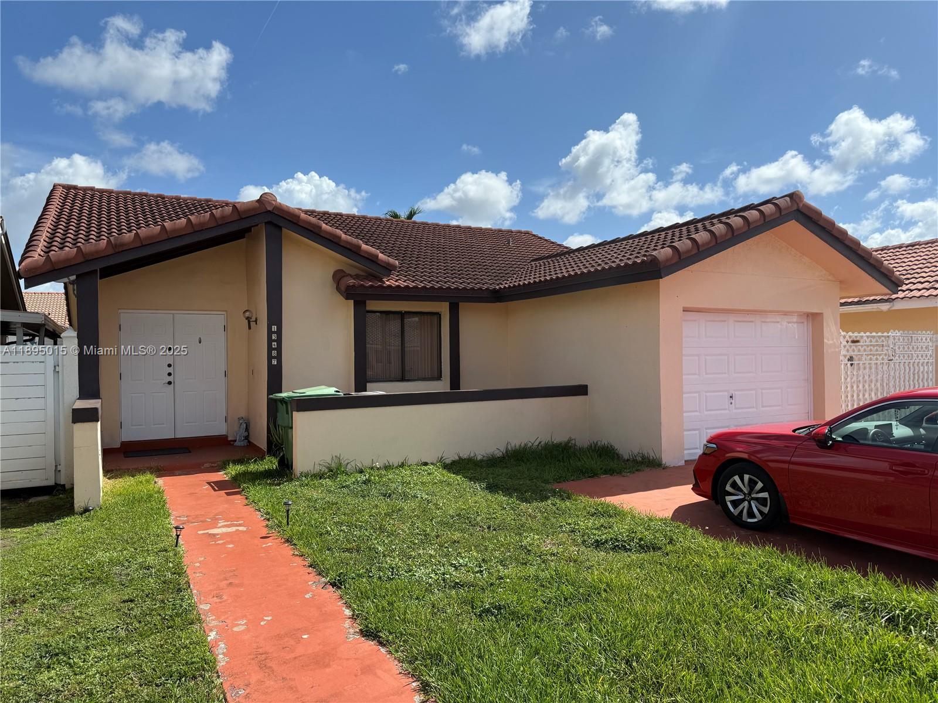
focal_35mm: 24
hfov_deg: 71.6
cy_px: 352
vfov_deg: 56.8
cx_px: 469
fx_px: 650
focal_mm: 6.76
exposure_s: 1/5319
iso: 80
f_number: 1.78
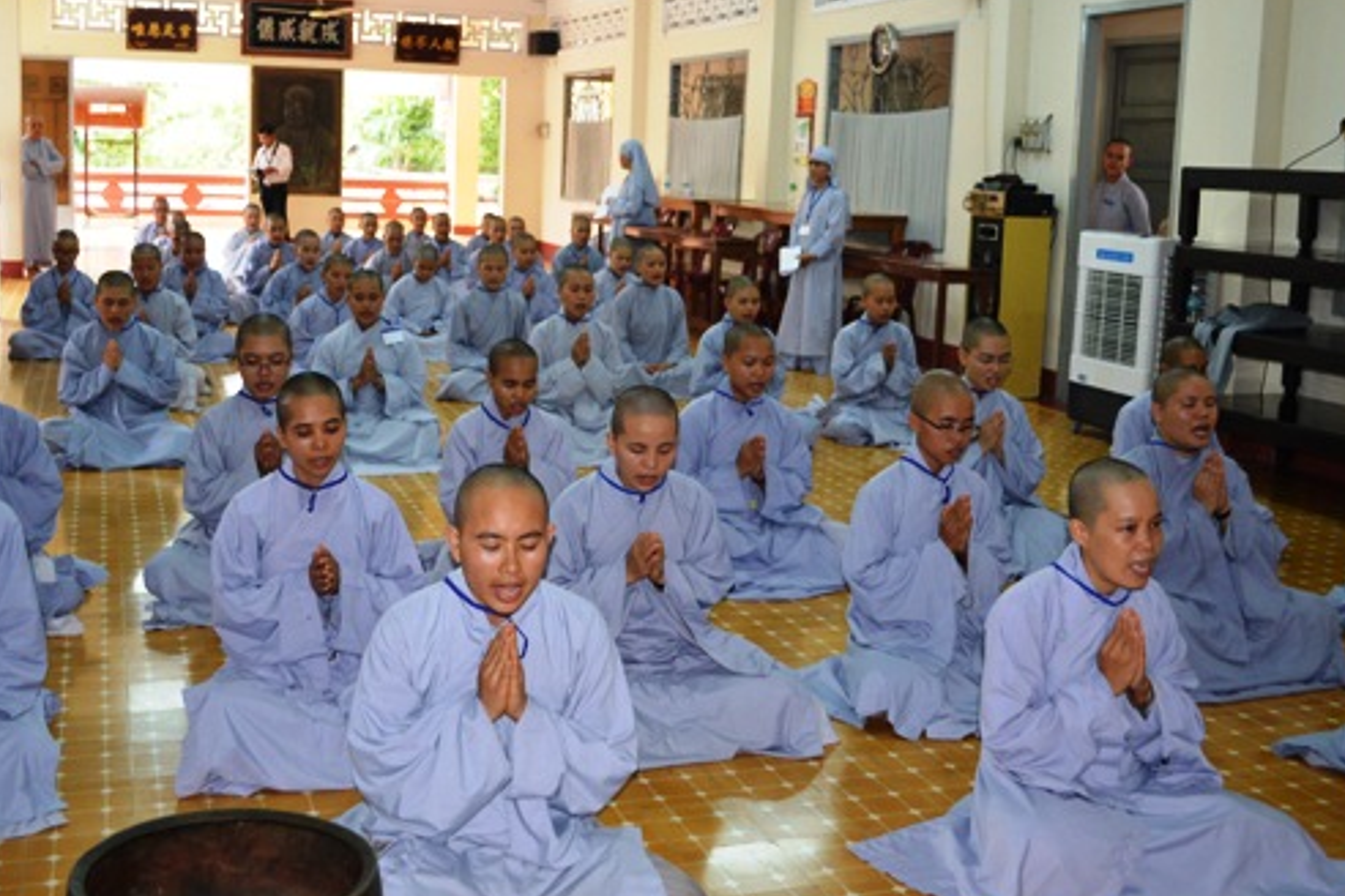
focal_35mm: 39
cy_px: 372
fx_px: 1457
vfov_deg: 34.1
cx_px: 626
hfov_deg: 49.5
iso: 720
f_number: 3.8
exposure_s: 1/60
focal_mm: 20
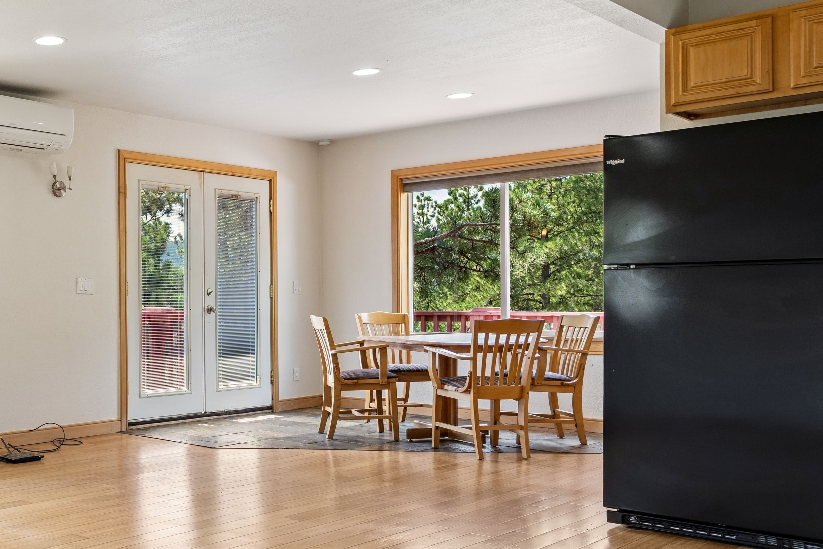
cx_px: -12
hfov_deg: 41.0
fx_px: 937
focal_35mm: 41
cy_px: 333
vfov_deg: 32.5
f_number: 8
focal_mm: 18
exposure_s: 1/15
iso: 100
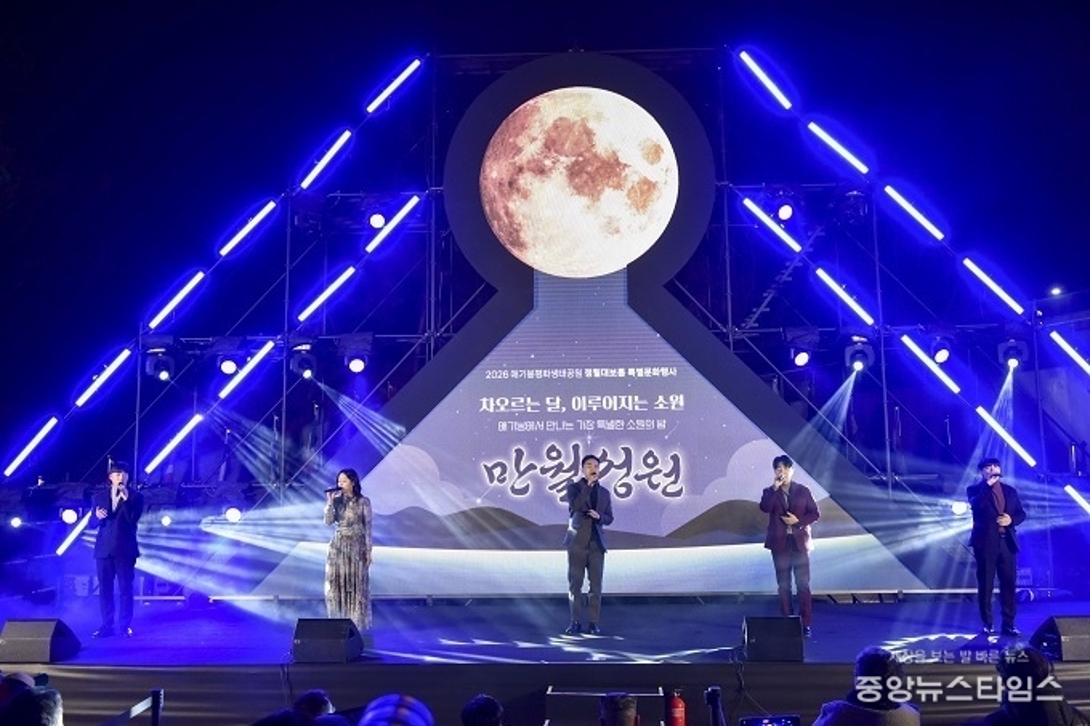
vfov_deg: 41.1
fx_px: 969
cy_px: 363
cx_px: 545
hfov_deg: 58.7
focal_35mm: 32
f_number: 5.6
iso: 2500
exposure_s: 1/160
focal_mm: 32
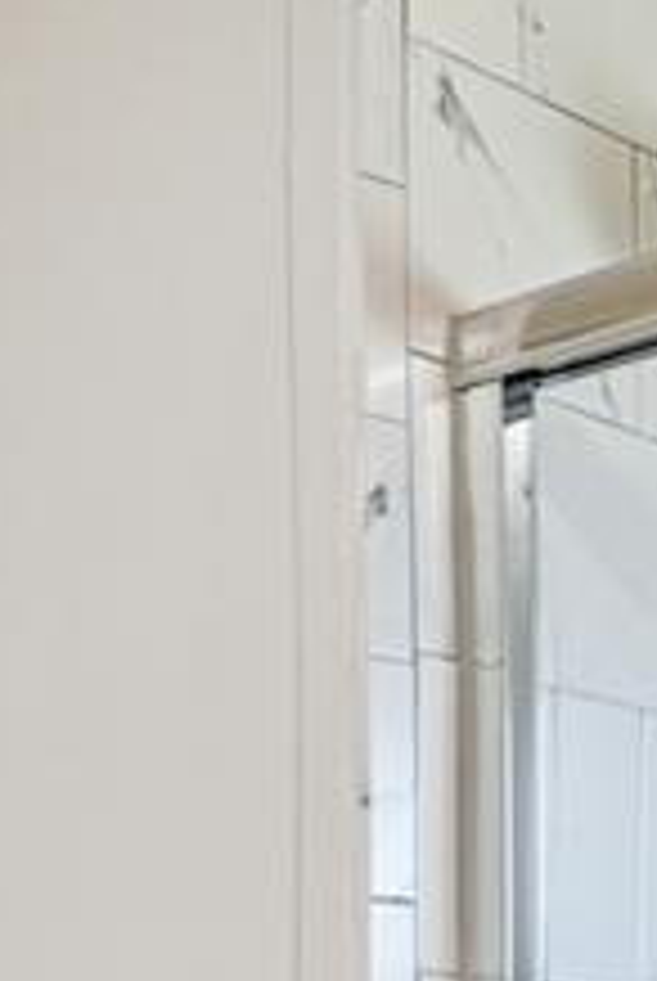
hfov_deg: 12.2
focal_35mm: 77
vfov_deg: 23.9
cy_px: 1174
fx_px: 2101
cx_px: -1105
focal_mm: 14
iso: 160
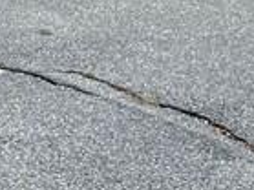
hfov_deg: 9.7
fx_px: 1408
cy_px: -471
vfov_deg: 6.7
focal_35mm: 192
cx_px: -225
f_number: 1.6
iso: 50
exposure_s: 1/5848
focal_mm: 5.1
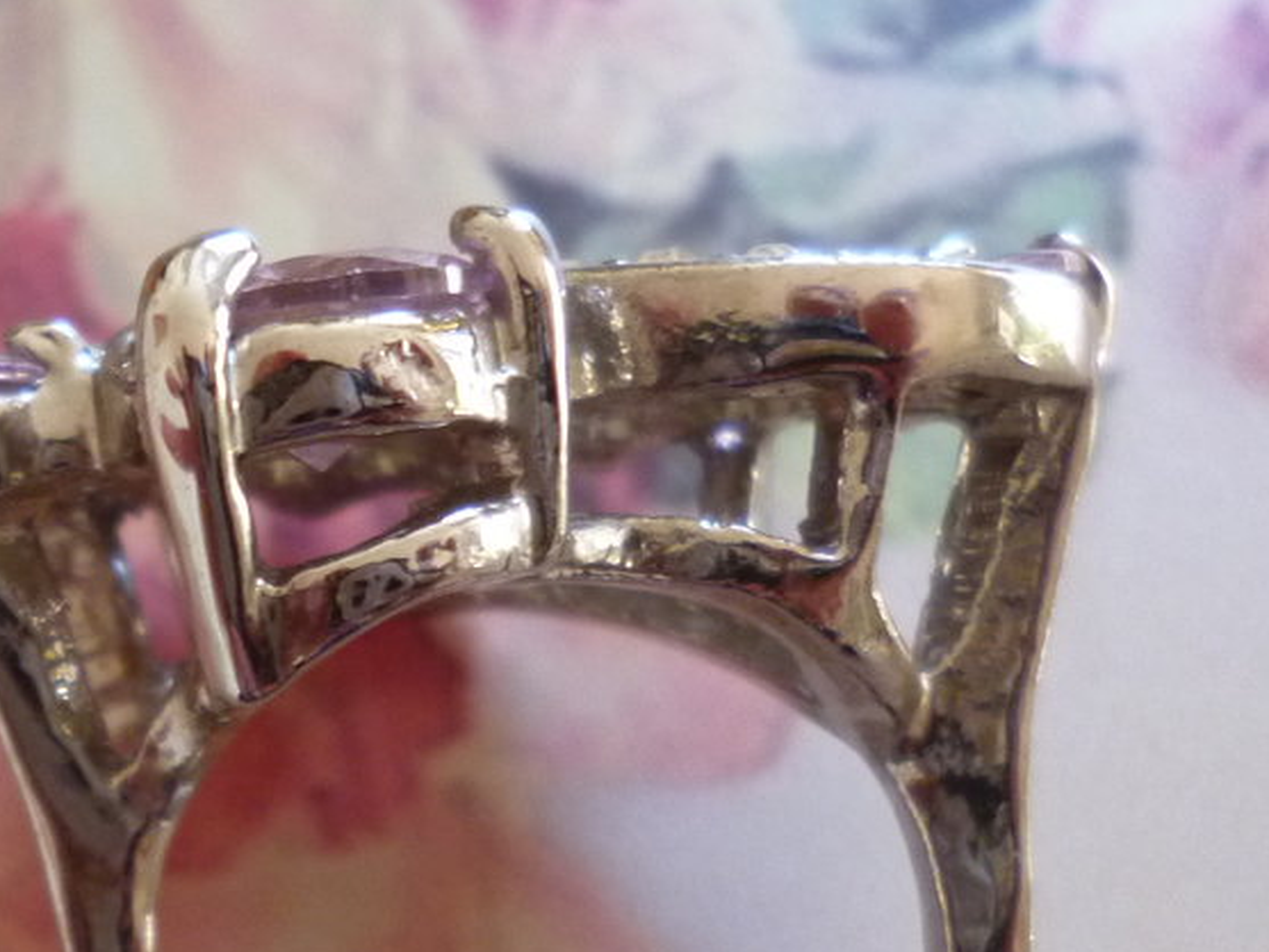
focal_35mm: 67
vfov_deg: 21.5
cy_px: 845
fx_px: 2457
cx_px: 6
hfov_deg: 27.3
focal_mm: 5
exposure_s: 1/60
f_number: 3.1
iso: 320
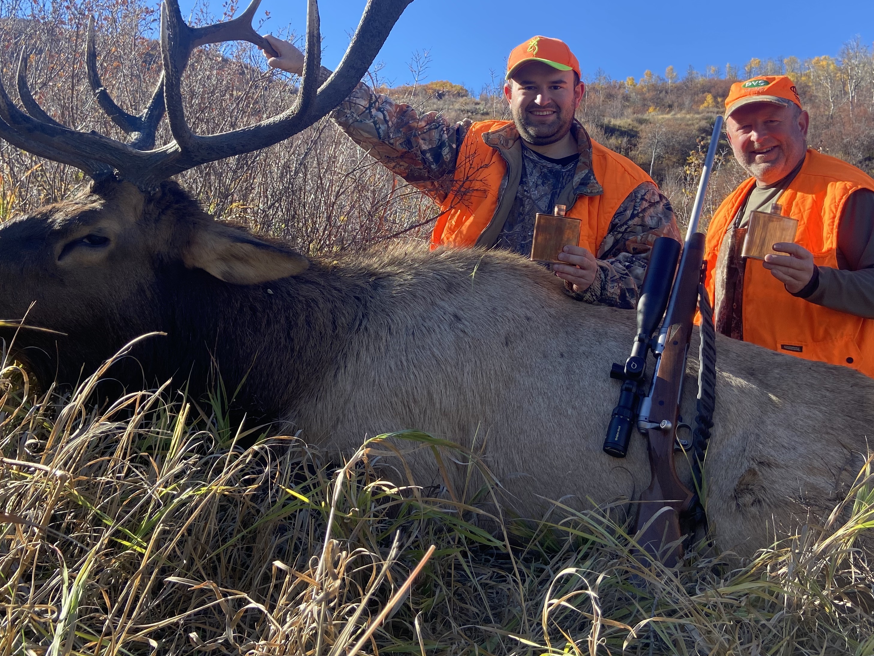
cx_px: 432
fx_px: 909
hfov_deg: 51.4
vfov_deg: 39.2
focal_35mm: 36
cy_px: 224
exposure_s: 1/973
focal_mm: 4.25
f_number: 1.8
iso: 32
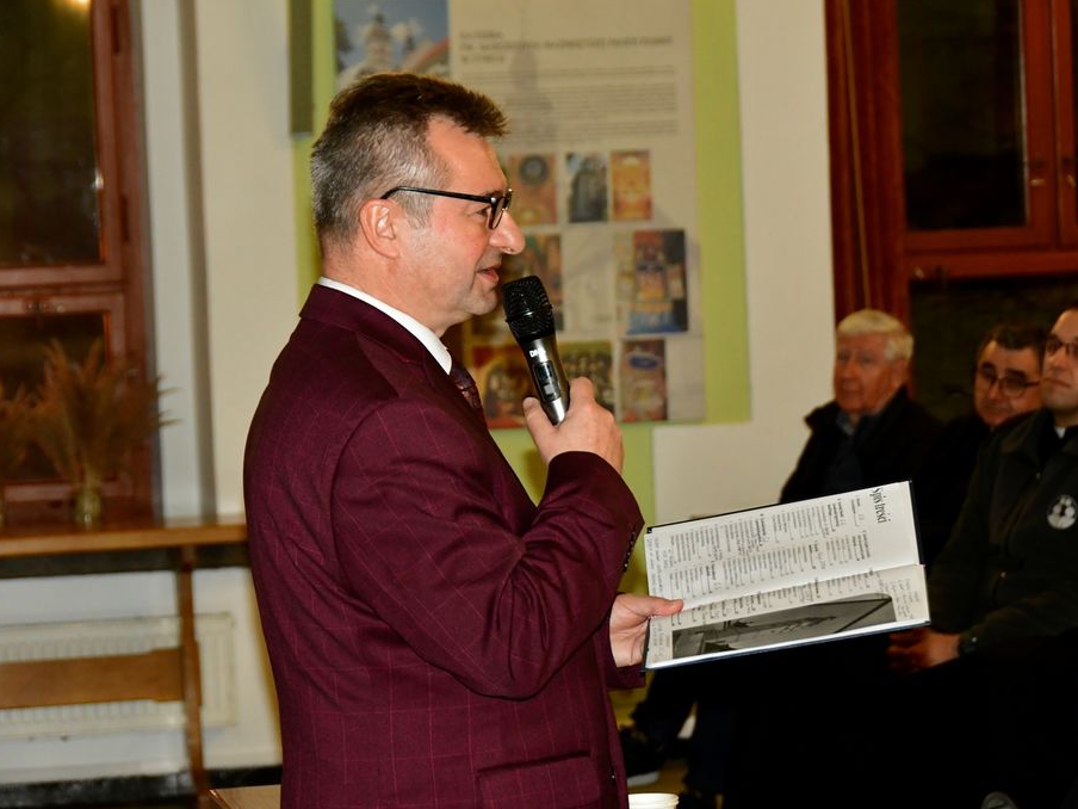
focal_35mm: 134
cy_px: 405
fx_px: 4173
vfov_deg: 11.1
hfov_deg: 14.7
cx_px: 578
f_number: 6.3
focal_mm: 82
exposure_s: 1/60
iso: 2500
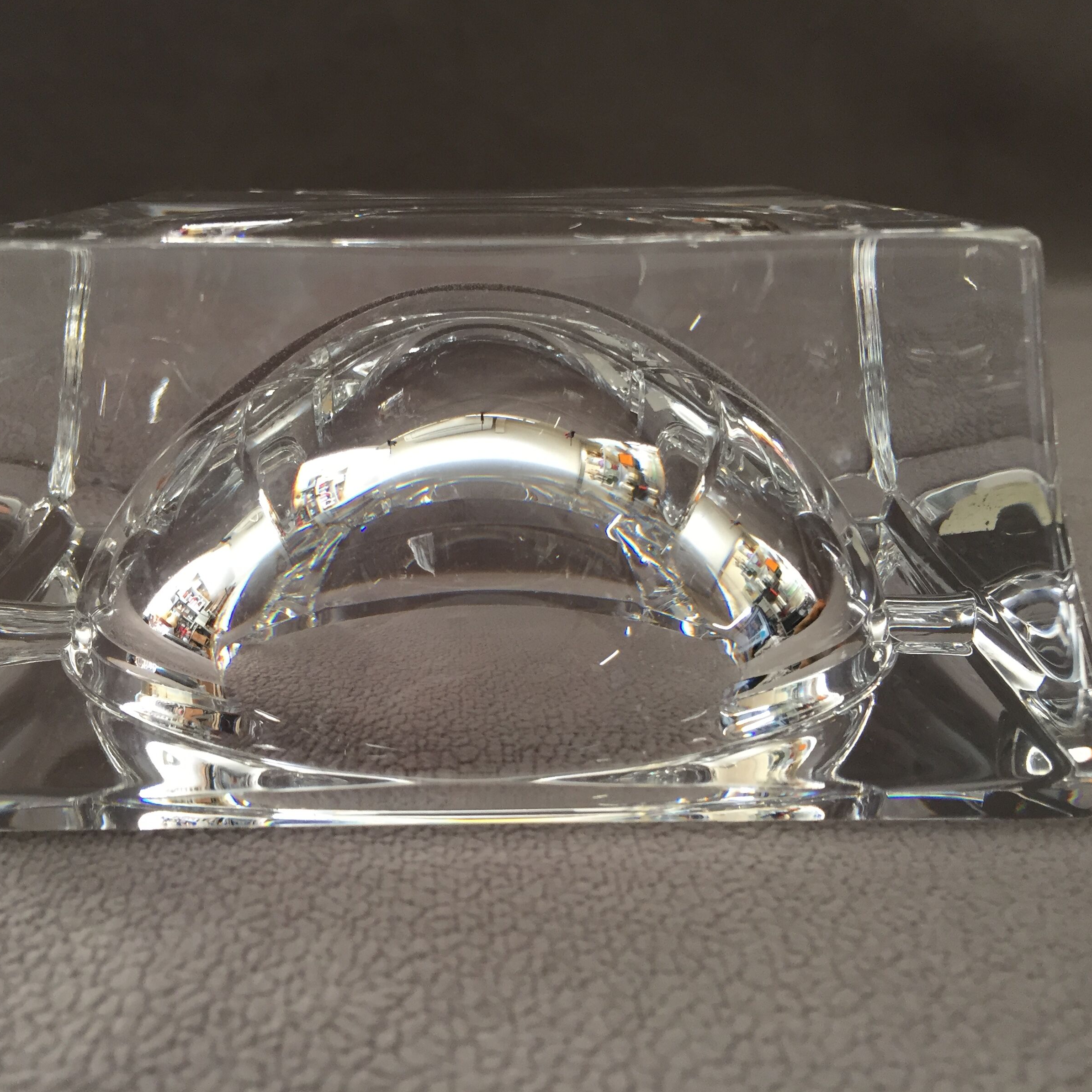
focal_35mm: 35
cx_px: 485
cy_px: 549
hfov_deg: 47.1
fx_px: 1249
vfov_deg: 47.2
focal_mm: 4.15
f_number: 2.2
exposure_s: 1/33
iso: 50
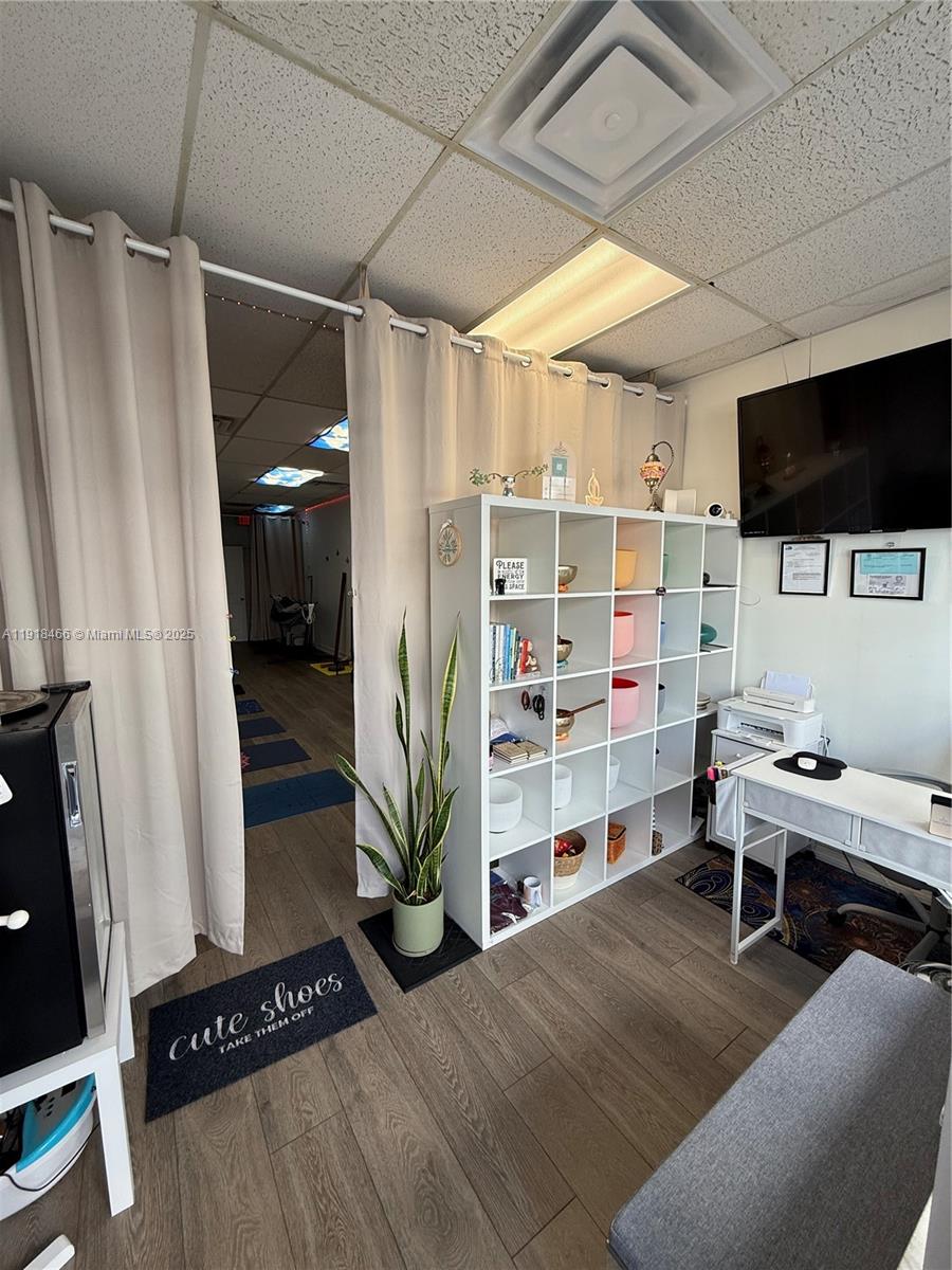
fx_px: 513
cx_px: 476
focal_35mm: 14
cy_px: 635
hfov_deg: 85.7
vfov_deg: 102.1
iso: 80
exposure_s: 1/120
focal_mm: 2.22
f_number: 2.2
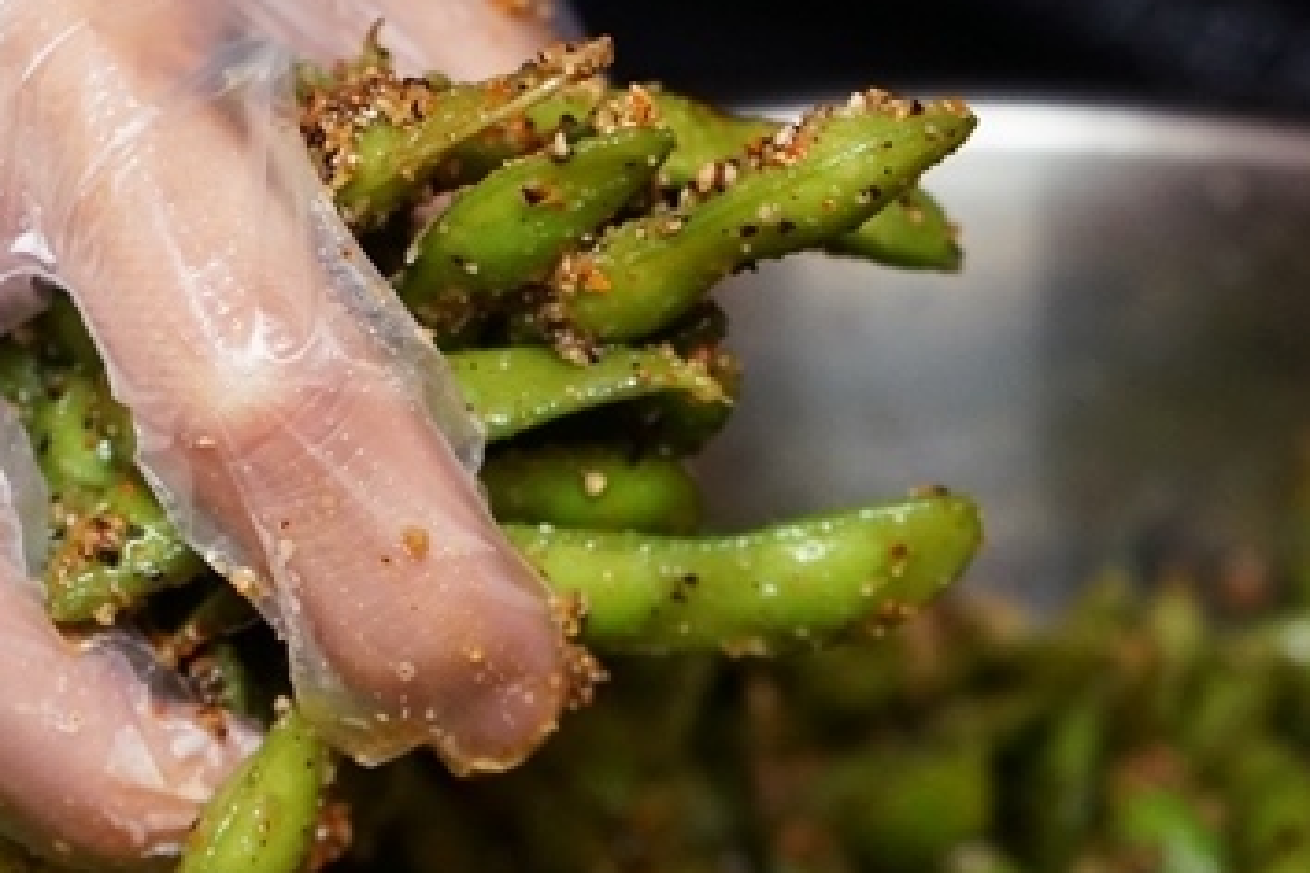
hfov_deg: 21.5
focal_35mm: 95
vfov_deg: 14.4
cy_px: 427
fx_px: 3457
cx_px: 592
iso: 2500
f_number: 4.5
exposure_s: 1/60
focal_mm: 42
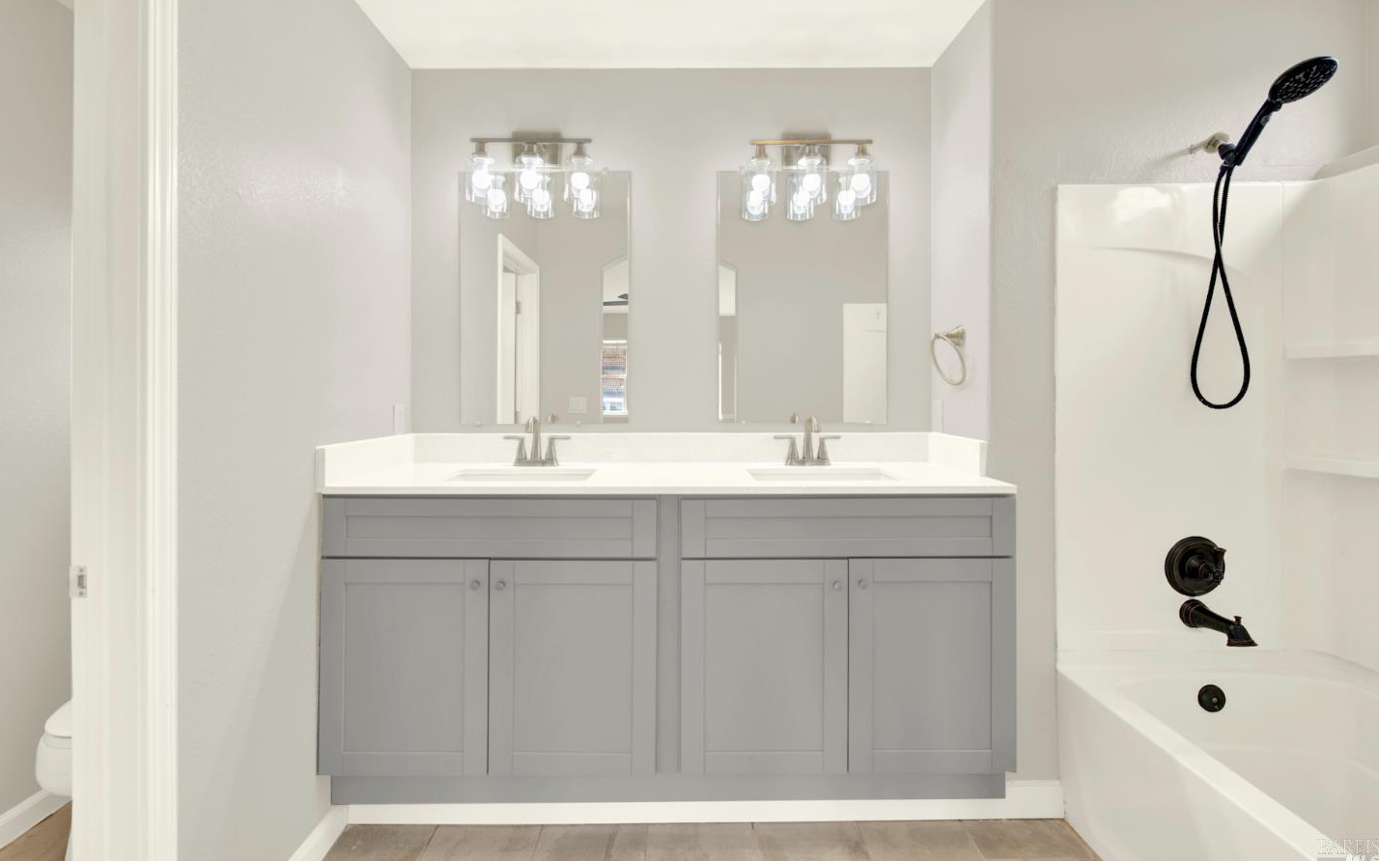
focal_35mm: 15
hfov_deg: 101.5
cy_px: 398
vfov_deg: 74.7
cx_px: 673
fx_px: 564
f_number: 14
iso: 100
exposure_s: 1/4
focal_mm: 14
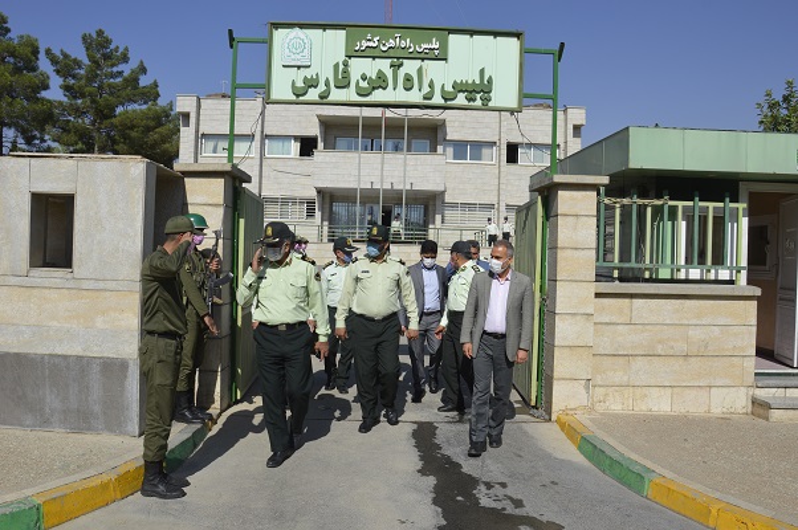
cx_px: 399
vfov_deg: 47.8
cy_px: 265
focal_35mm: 27
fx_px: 598
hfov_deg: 67.4
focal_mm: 18
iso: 100
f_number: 9
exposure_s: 1/320
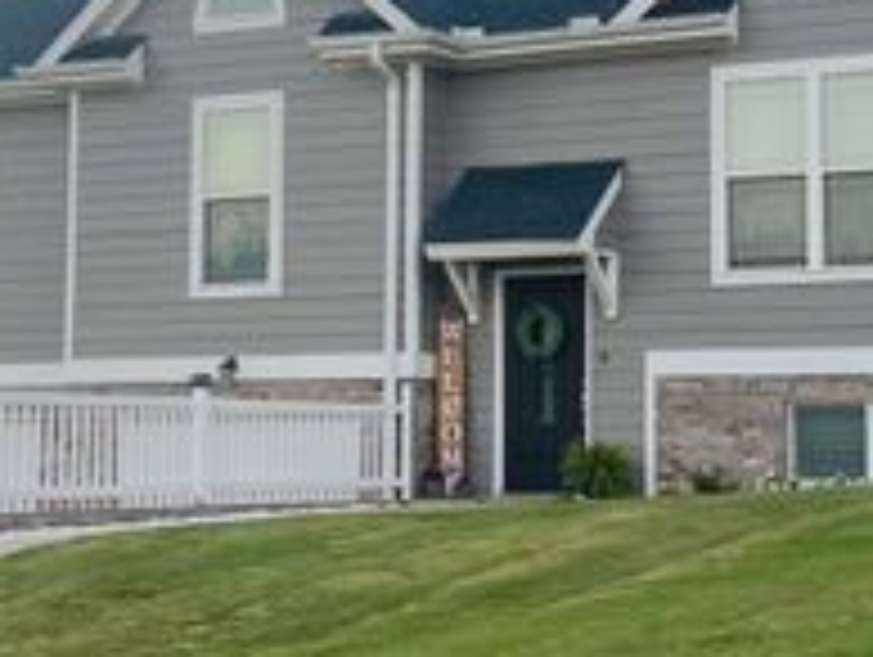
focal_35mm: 67
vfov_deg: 21.9
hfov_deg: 28.9
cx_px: 495
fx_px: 1692
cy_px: 205
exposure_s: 1/121
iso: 40
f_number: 1.8
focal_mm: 4.25
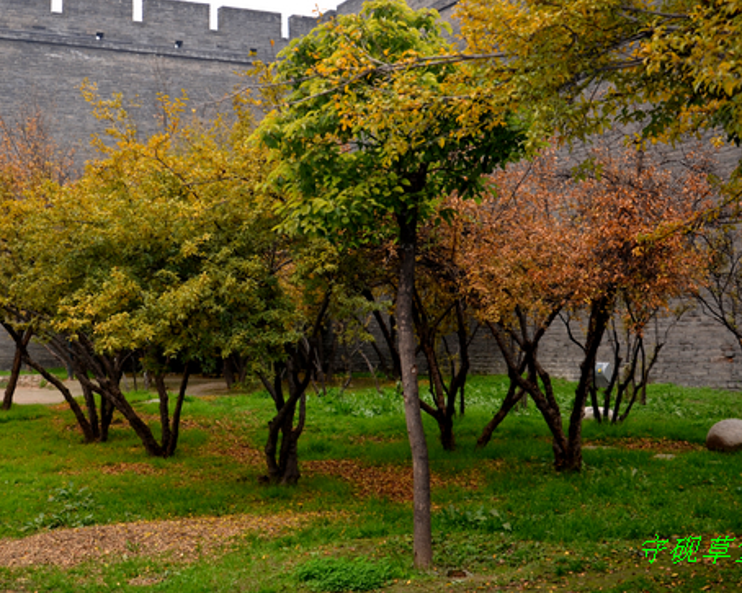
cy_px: 235
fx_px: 1142
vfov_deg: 29.1
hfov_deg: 35.6
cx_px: 242
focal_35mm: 52
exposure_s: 1/200
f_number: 4
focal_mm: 24
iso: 100
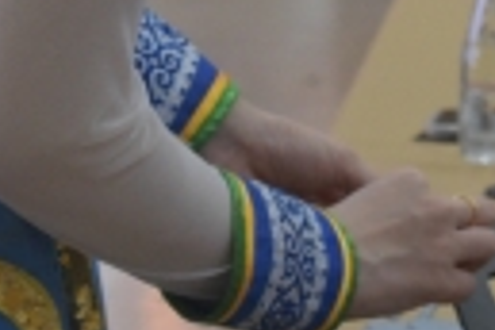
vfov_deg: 4.0
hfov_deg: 6.0
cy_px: -130
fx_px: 4688
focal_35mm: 341
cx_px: 414
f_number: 5
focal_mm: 55
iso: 3200
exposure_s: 1/100
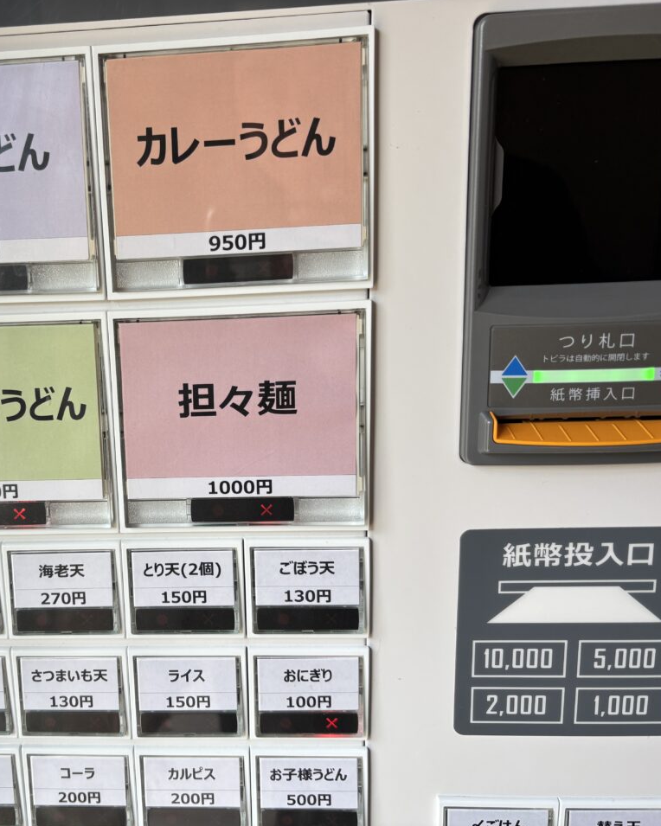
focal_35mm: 34
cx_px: 156
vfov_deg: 52.8
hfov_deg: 41.9
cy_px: 413
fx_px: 831
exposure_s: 1/363
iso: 50
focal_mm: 5.96
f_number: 1.6
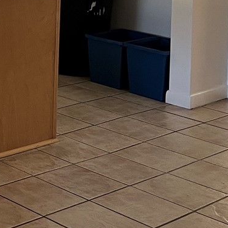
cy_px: -102
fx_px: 730
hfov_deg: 15.4
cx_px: -174
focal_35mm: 98
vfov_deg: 16.4
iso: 125
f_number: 1.6
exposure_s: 1/87
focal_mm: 5.1
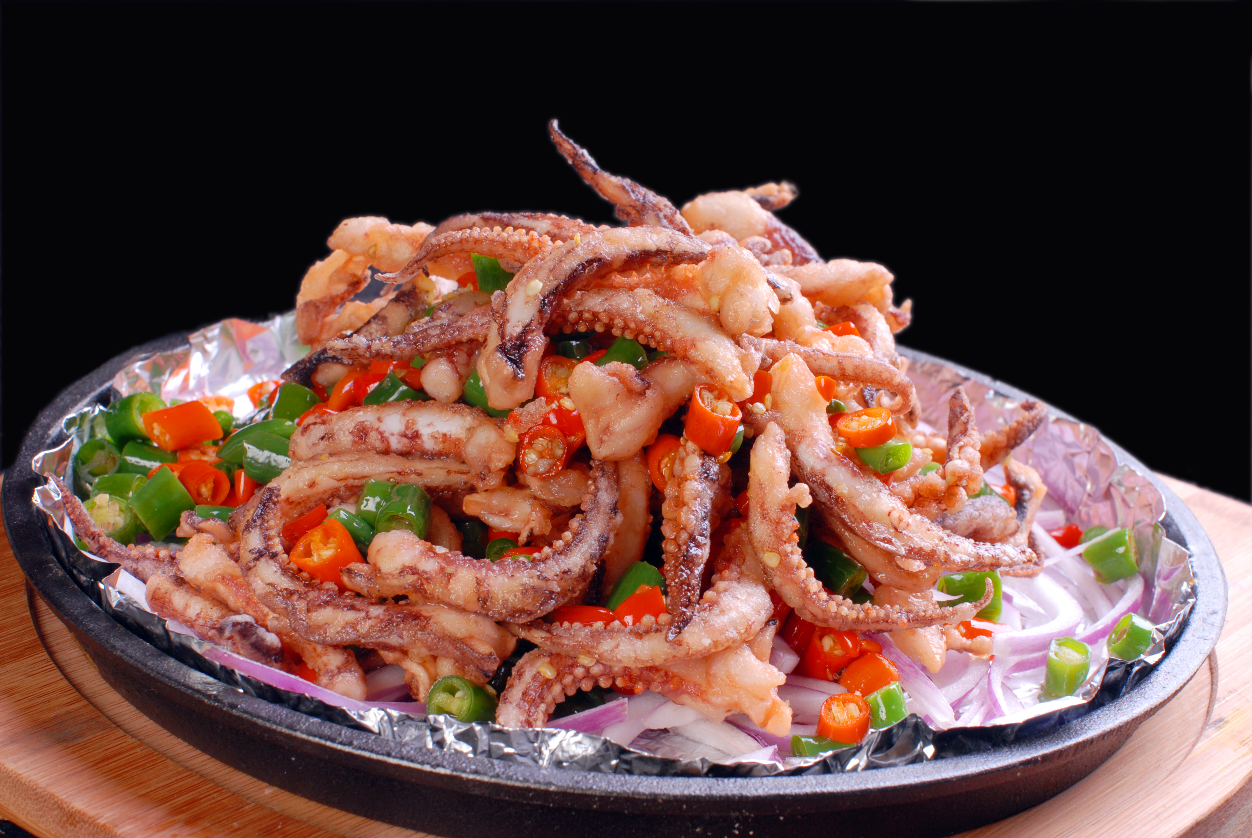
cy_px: 419
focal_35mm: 75
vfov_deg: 18.2
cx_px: 626
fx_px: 2611
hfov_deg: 27.0
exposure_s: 1/200
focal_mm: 50
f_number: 11
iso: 100
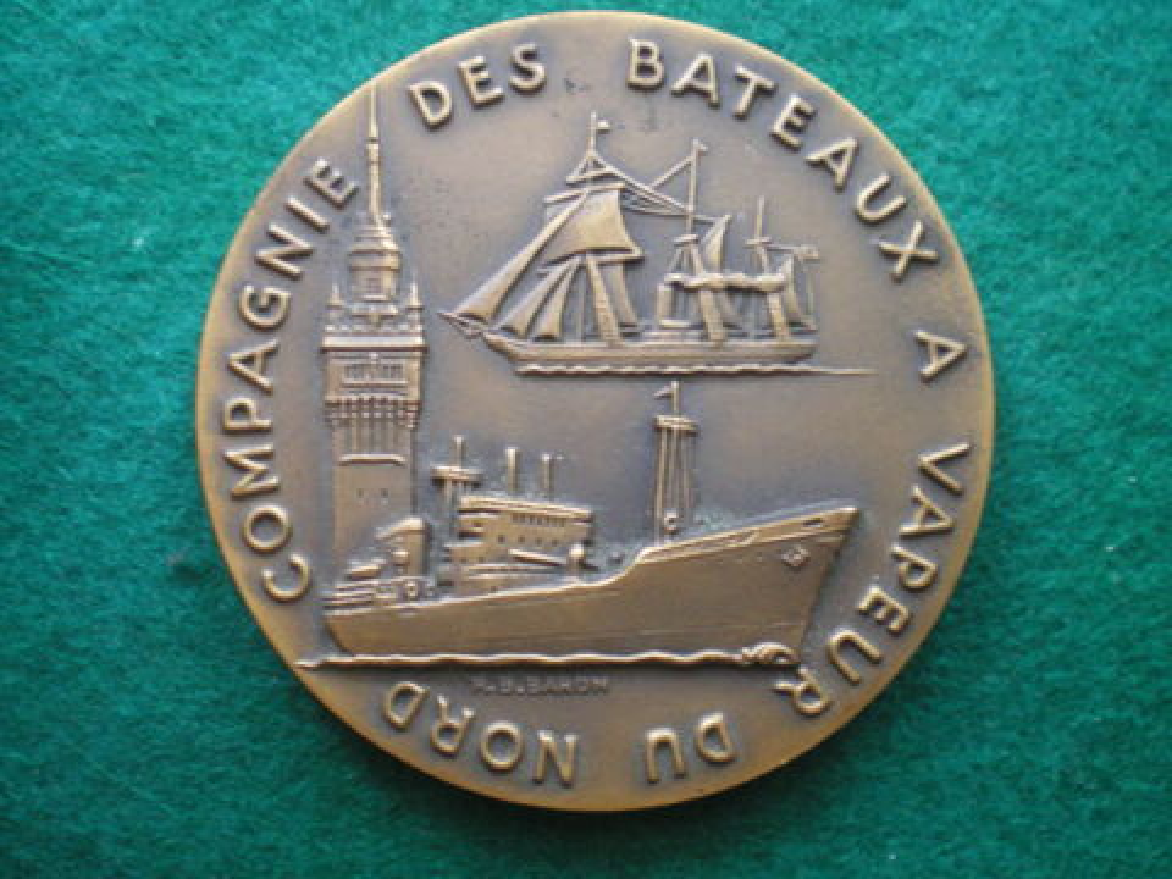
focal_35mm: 38
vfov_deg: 37.7
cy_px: 440
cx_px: 586
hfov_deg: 49.0
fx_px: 1287
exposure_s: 1/6
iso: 400
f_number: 3.1
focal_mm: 6.3
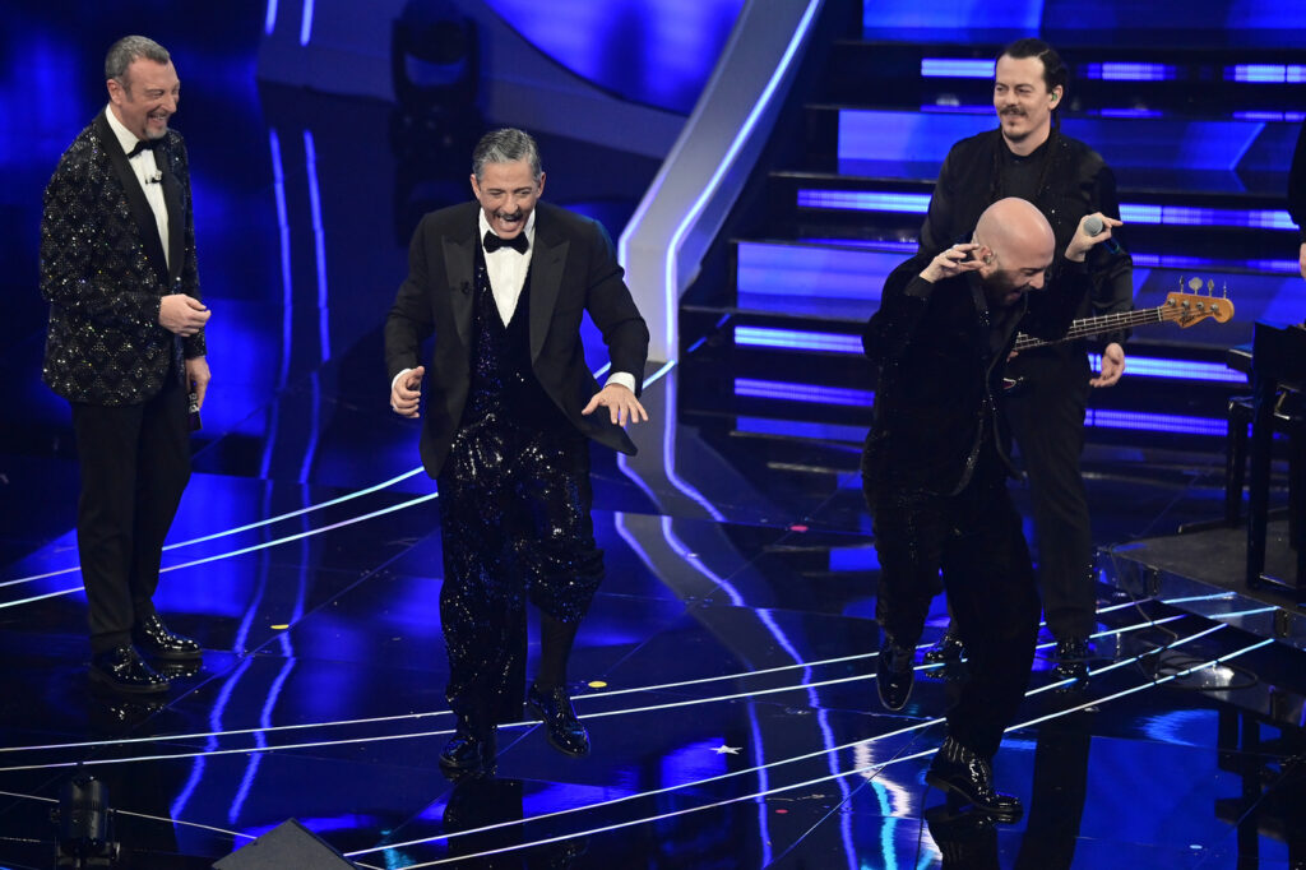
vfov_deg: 6.9
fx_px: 7253
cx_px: 653
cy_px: 435
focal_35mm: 200
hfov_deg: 10.3
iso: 4000
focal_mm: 200
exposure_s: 1/500
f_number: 3.2
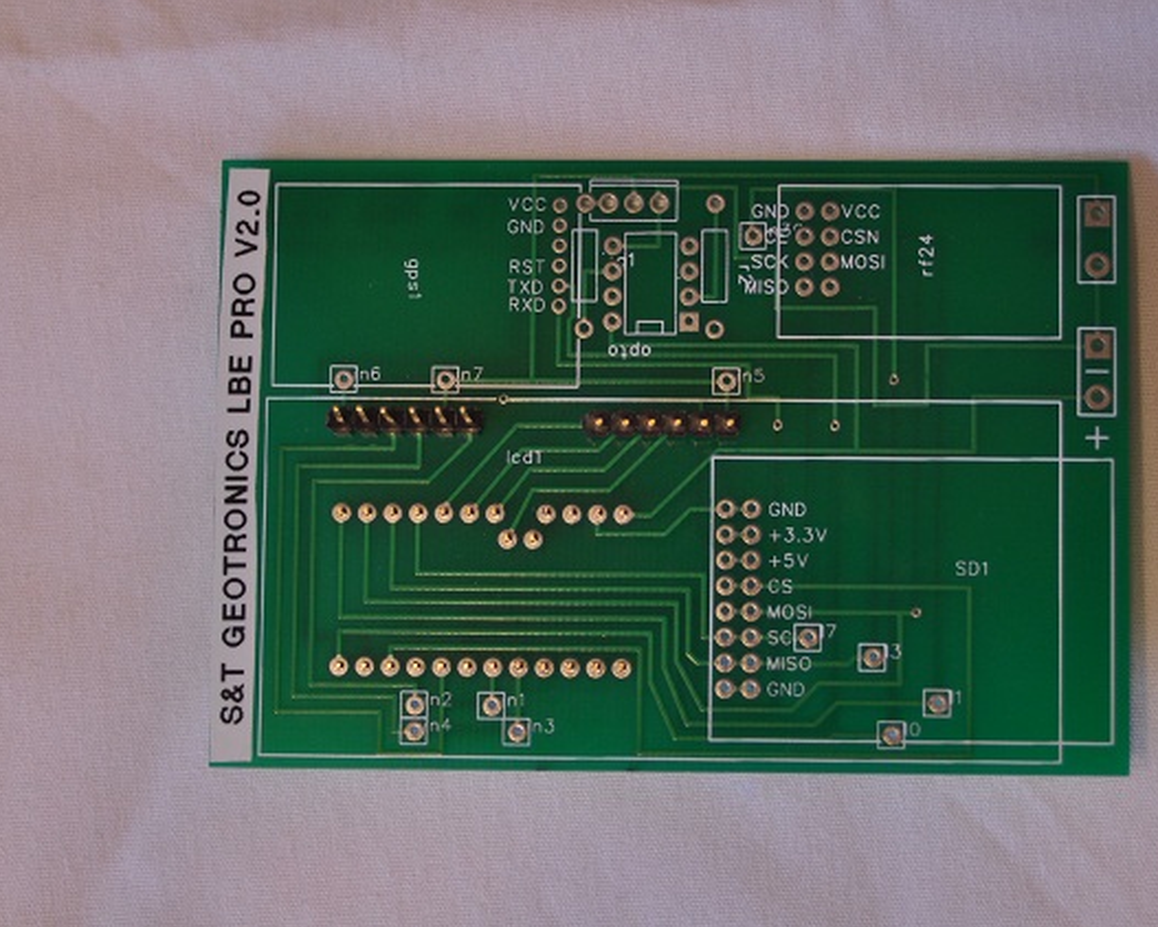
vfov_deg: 11.0
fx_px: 4800
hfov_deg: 13.8
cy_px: 465
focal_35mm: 140
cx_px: 554
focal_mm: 82
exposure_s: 1/30
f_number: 5.6
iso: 400
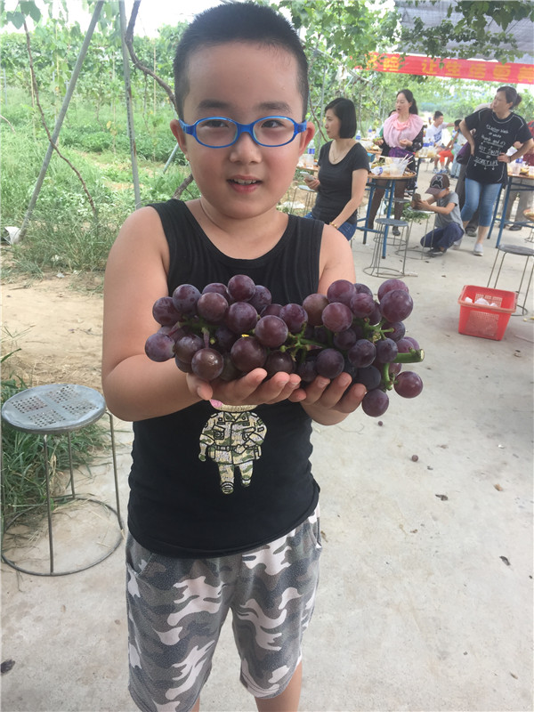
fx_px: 596
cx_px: 267
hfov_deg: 48.2
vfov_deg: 61.7
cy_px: 356
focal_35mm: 29
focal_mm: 4.15
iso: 32
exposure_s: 1/297
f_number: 2.2
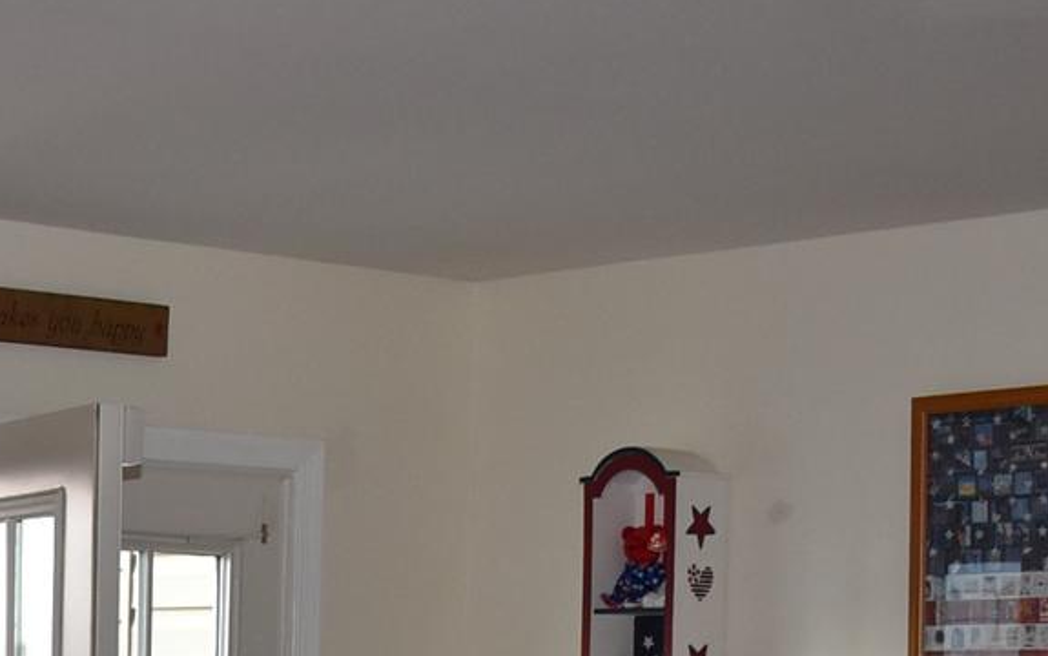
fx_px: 2800
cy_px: 1061
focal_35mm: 98
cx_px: -147
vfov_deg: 12.5
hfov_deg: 20.1
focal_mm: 18
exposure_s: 1/100
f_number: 5
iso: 800
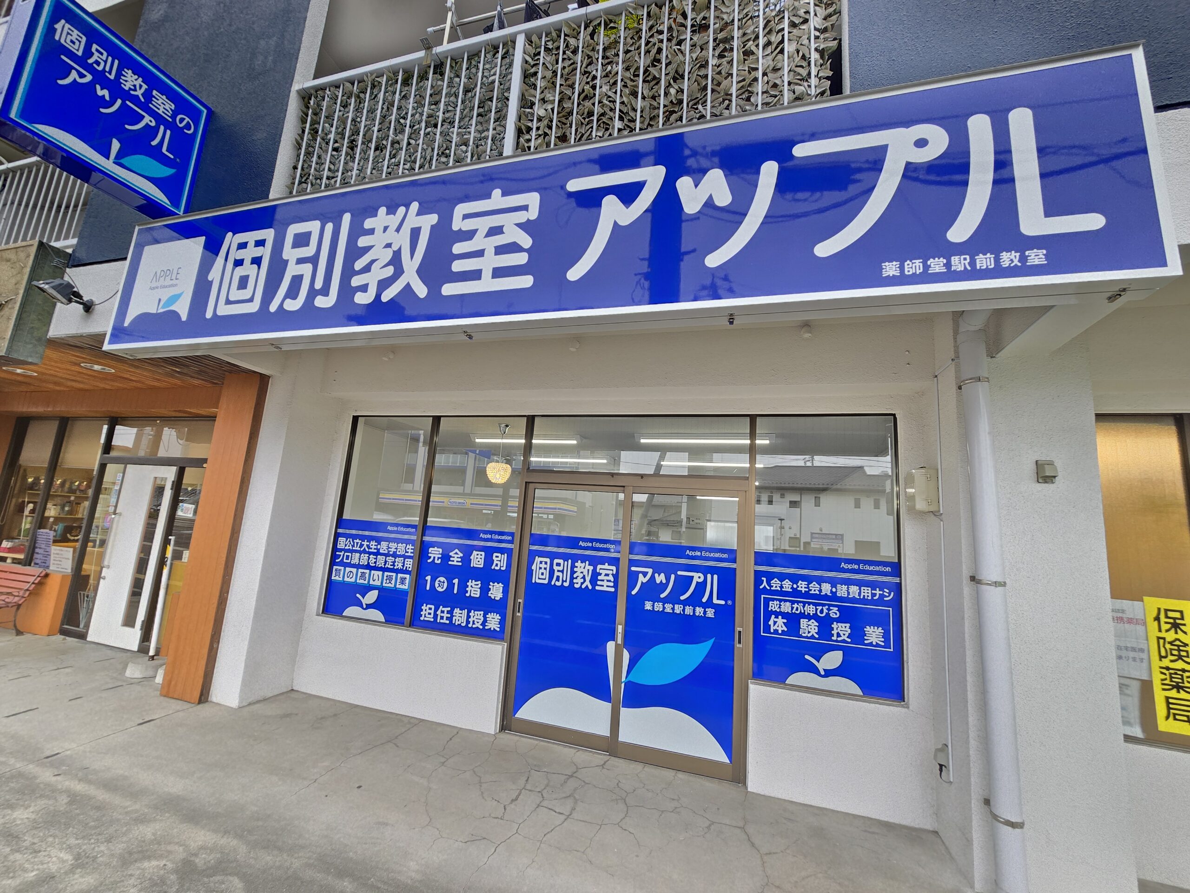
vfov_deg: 89.9
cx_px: 595
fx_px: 447
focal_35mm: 13
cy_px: 446
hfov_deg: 106.2
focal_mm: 2.2
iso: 50
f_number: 2.2
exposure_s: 1/50
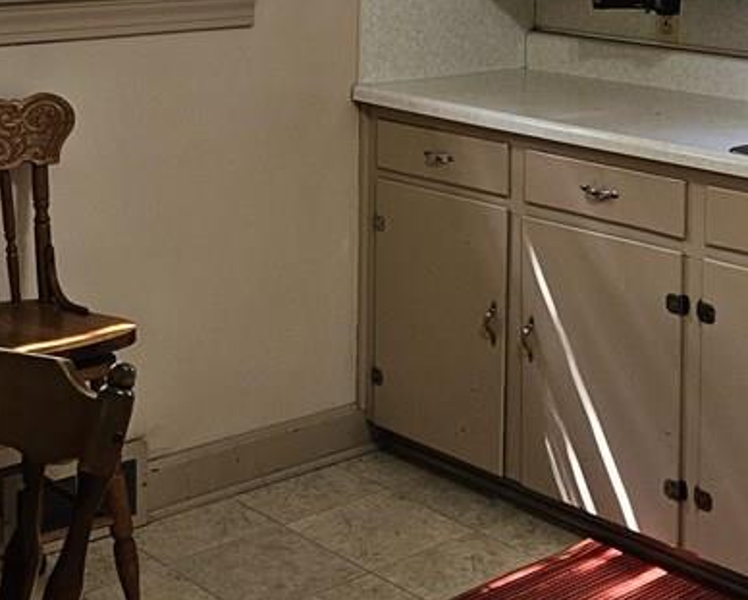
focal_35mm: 74
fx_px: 1639
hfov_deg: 25.5
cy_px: 15
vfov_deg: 20.1
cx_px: 517
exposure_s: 1/120
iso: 100
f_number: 1.8
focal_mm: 5.4
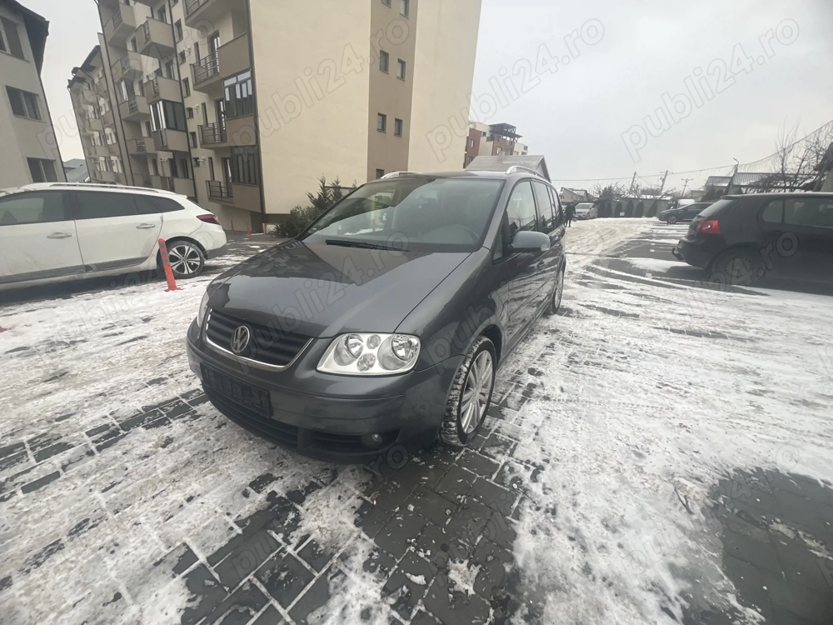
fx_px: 313
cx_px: 416
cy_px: 312
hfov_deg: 106.2
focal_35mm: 13
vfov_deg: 89.9
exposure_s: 1/171
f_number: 1.8
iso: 32
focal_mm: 1.57
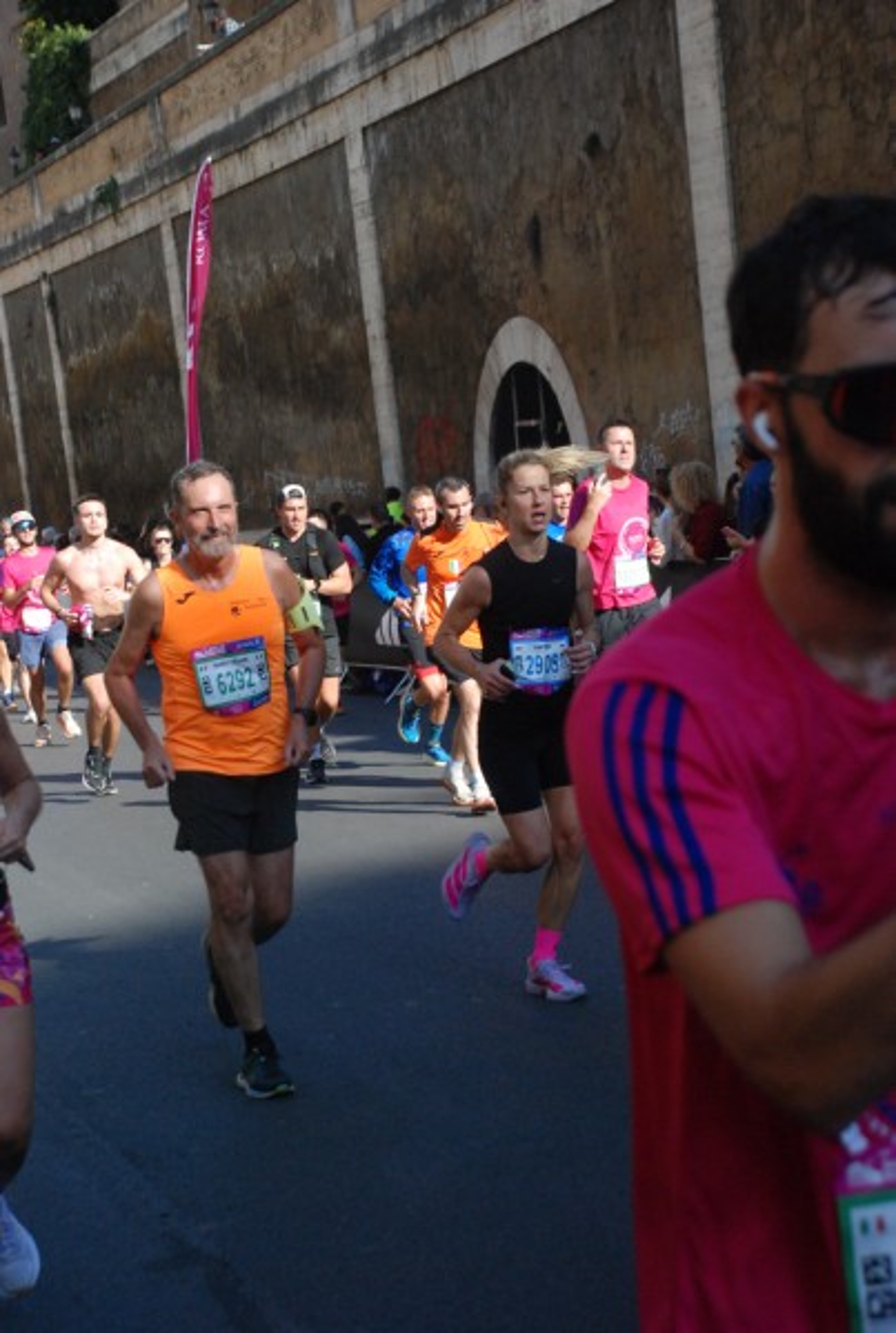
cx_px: 448
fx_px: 2897
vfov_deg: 25.9
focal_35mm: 78
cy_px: 666
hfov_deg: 17.6
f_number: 5.6
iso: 1000
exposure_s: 1/1600
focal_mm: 52
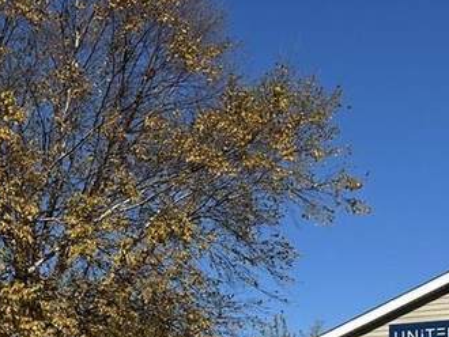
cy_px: 466
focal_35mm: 93
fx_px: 1207
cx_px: 114
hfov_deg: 20.9
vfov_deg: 15.0
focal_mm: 6.86
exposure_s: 1/8929
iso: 80
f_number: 1.78
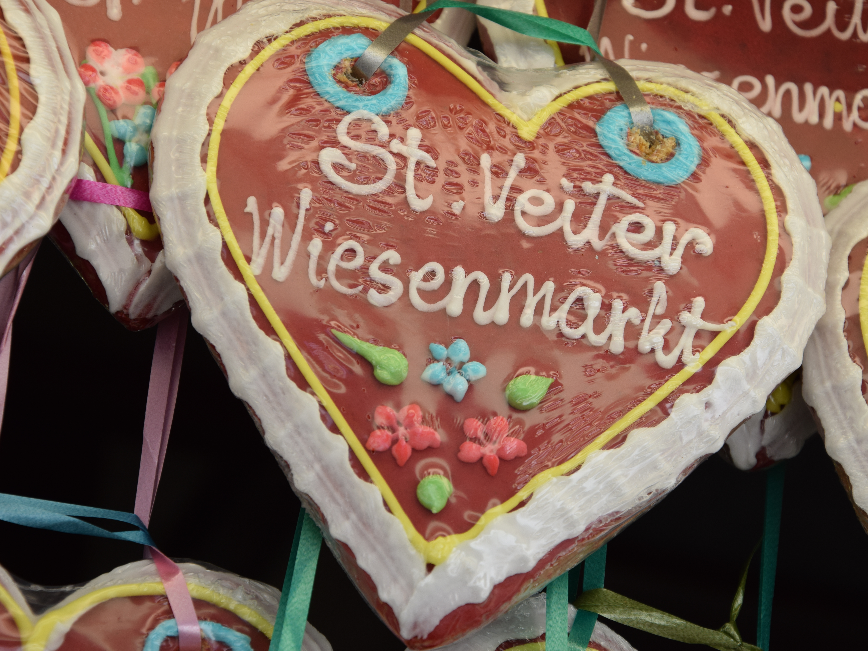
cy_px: 324
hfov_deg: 12.3
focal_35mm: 160
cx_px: 460
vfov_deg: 9.3
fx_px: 4012
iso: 200
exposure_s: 1/320
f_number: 9
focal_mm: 98
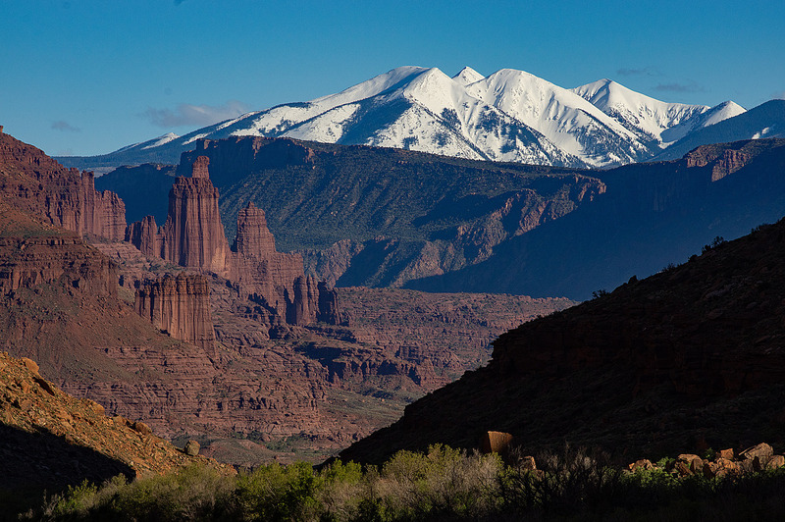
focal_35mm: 255
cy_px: 261
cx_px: 392
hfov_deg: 8.1
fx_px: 5556
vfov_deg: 5.4
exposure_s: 1/250
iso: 200
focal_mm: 170
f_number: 16
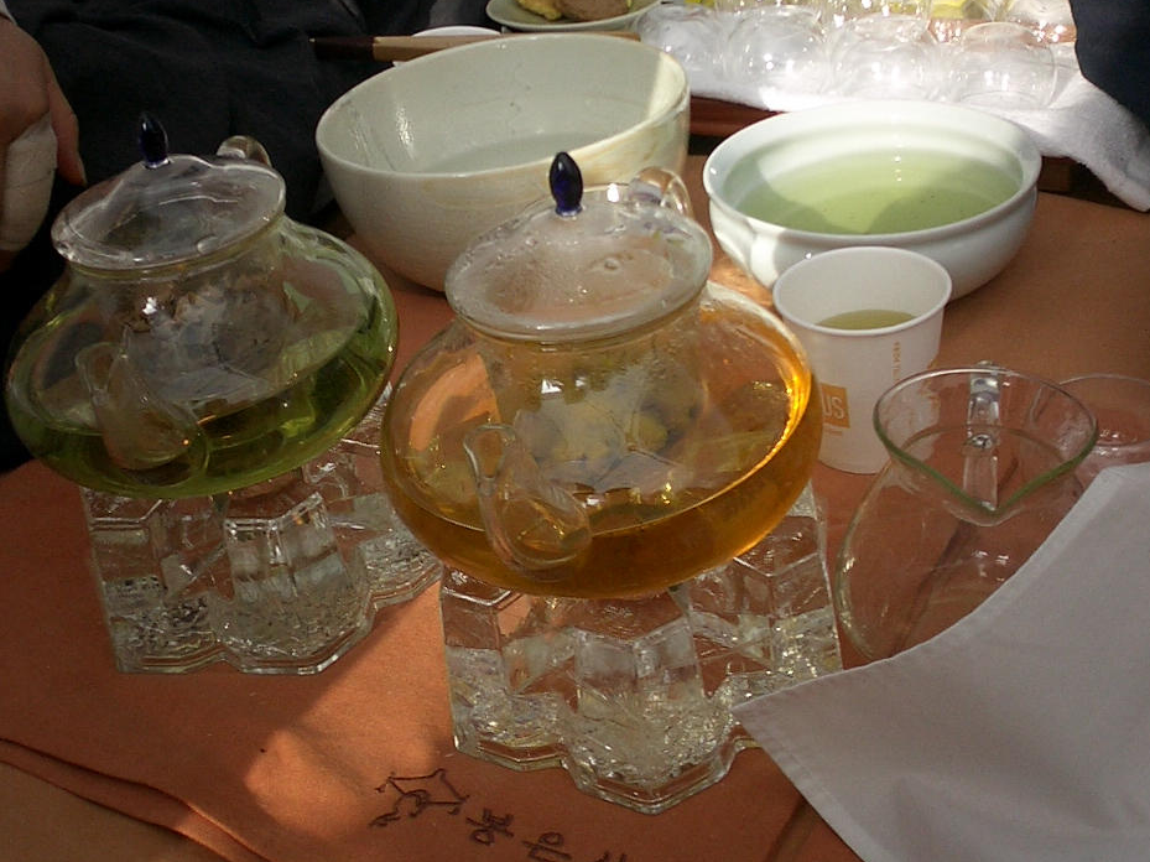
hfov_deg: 37.5
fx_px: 1694
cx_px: 624
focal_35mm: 51
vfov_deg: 28.3
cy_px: 280
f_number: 3.5
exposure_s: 1/320
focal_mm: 5.6
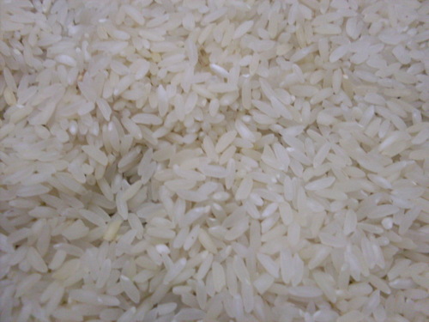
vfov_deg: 37.7
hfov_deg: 49.0
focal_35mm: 38
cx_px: 214
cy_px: 161
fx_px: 471
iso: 200
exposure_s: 1/10
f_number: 2.8
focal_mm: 6.3
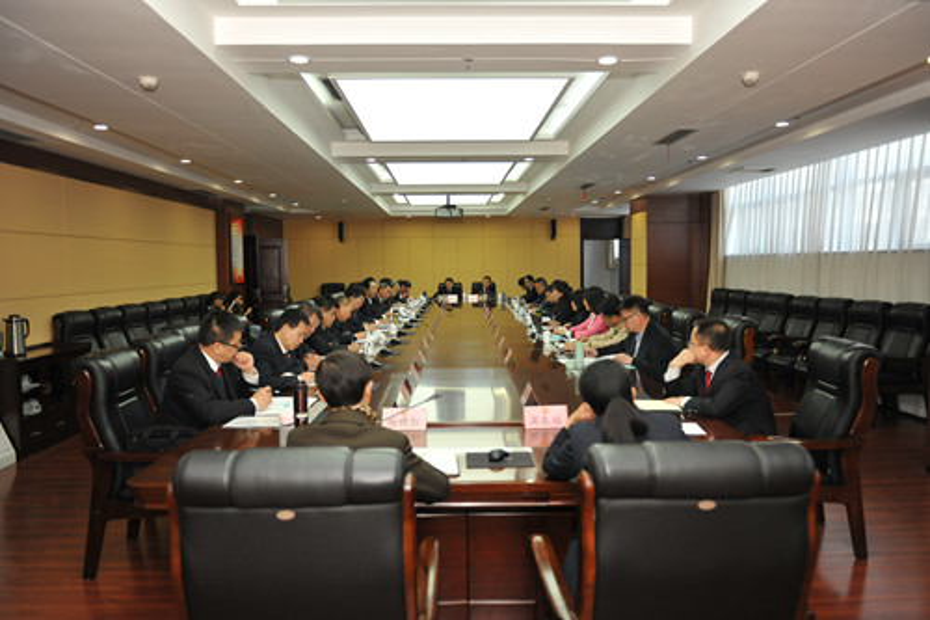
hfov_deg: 63.7
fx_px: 749
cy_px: 310
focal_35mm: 29
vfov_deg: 44.9
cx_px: 465
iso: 800
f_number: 2.8
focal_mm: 29
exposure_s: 1/500
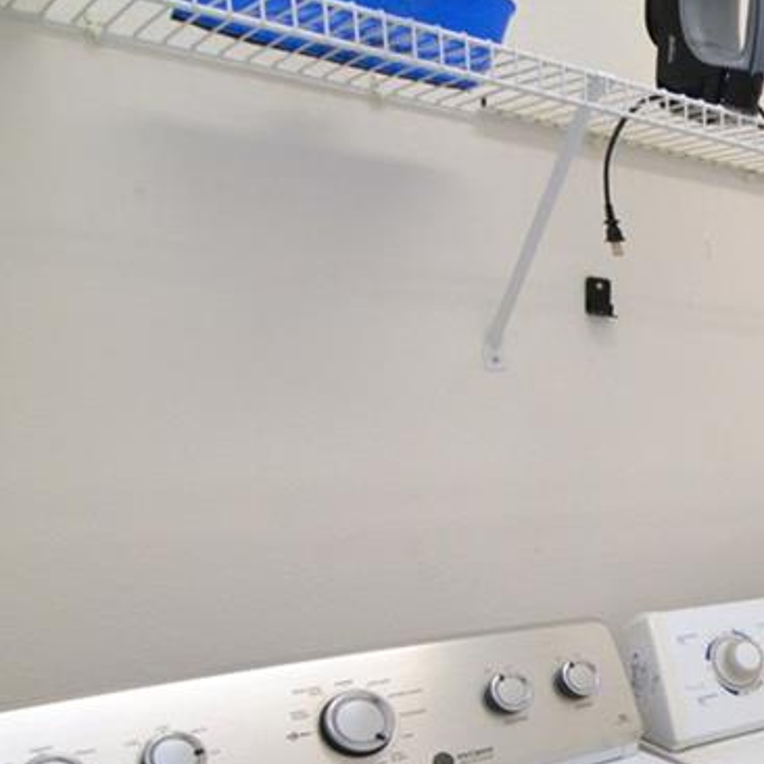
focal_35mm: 39
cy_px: 672
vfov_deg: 39.8
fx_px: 979
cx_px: 969
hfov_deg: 32.9
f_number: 8
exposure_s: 1/60
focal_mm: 11
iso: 1600
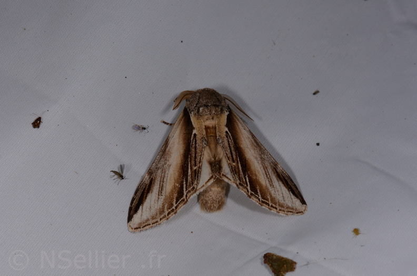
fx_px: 1473
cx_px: 208
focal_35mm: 128
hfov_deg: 16.1
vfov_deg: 10.7
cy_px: 138
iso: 100
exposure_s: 1/60
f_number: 22
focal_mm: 85
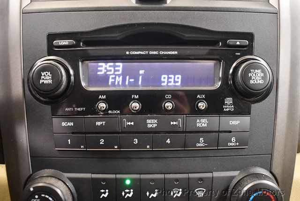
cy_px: 100
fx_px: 300
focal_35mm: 36
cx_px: 150
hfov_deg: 53.1
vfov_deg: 36.9
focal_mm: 18
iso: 6400
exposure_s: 1/60
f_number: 3.5
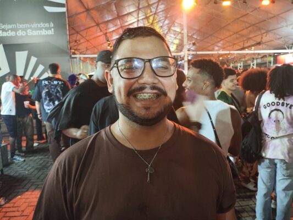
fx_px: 203
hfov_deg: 71.6
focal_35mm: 24
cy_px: 110
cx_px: 146
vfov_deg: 56.8
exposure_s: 1/24
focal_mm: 4.68
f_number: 1.8
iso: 1327
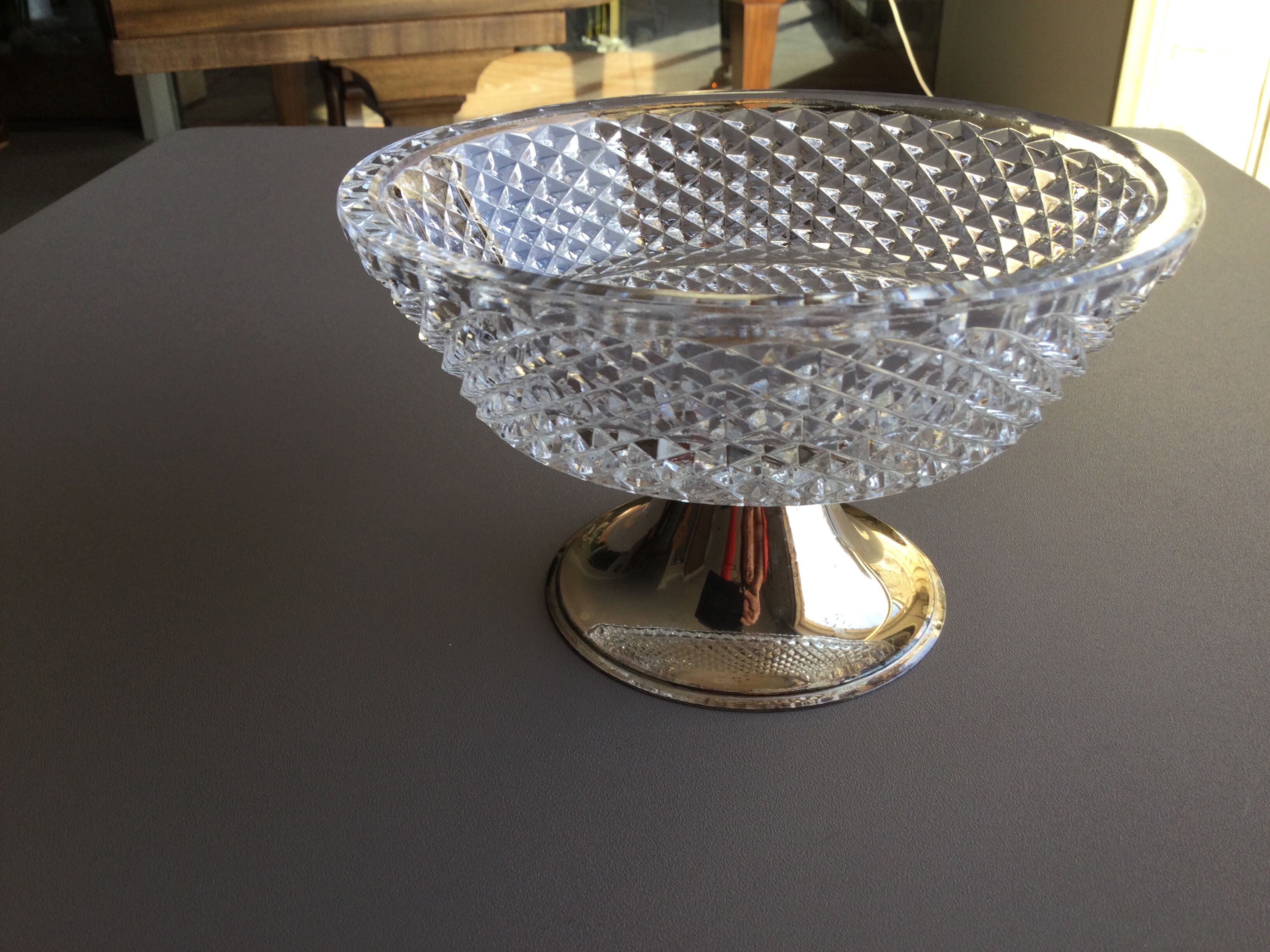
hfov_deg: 58.4
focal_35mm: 31
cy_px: 476
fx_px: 1137
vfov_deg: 45.4
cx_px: 635
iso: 25
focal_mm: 3.3
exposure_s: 1/124
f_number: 2.4
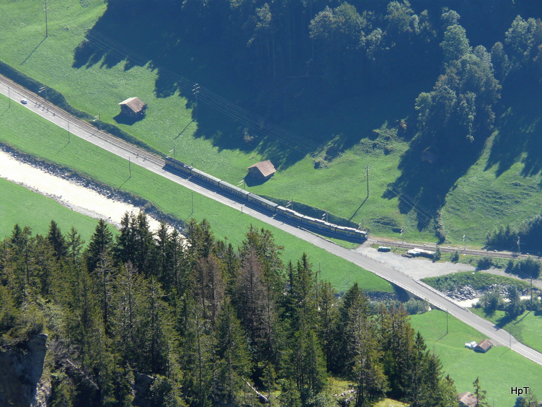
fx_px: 6044
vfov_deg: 3.9
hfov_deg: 5.1
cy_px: 204
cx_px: 271
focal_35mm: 386
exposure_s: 1/250
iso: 100
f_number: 5
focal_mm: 63.3
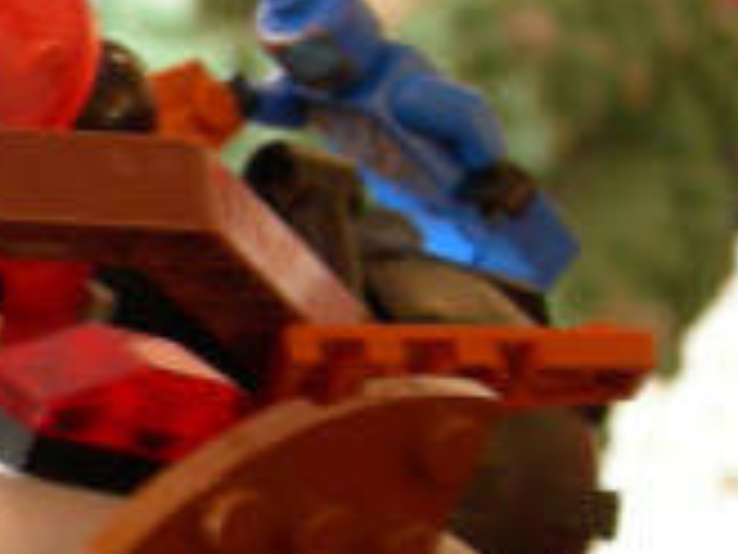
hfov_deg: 8.5
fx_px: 4754
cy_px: 405
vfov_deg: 6.7
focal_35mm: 223
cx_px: -572
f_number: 3.3
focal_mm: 11.9
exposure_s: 1/2.4
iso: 200
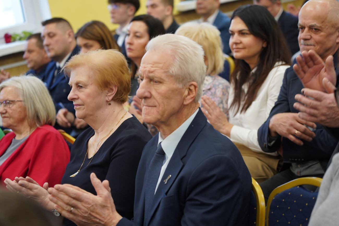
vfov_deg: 14.3
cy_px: 113
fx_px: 904
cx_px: 170
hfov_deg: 21.2
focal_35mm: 96
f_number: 4
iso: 1600
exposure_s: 1/125
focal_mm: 96
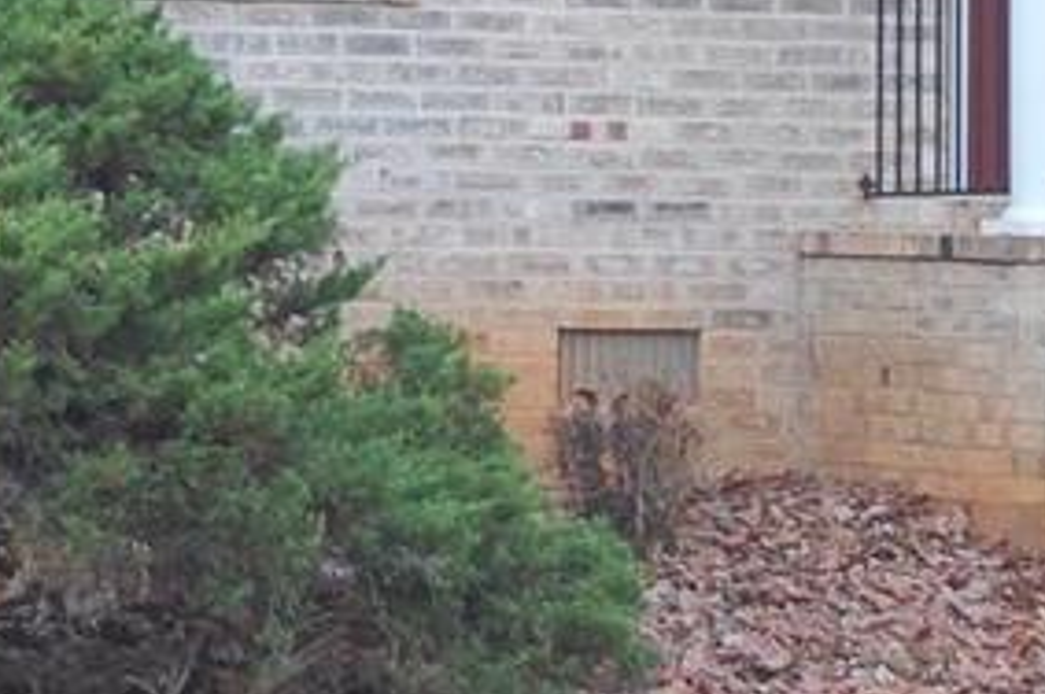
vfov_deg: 6.4
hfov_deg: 9.6
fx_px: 6205
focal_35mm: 214
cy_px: 9
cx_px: 7
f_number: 5
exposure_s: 1/100
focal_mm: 28
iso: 400
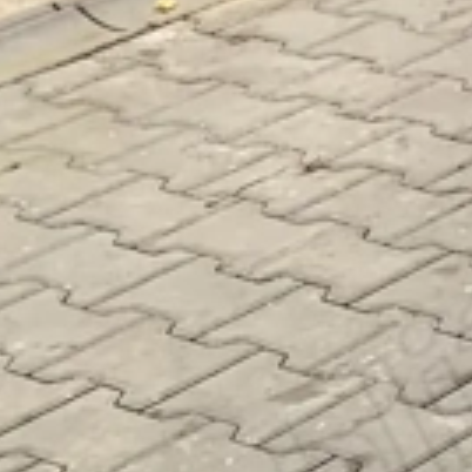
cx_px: 1701
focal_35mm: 171
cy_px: -440
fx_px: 2638
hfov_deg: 7.8
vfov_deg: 9.6
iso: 40
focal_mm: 4.25
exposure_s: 1/122
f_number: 1.8
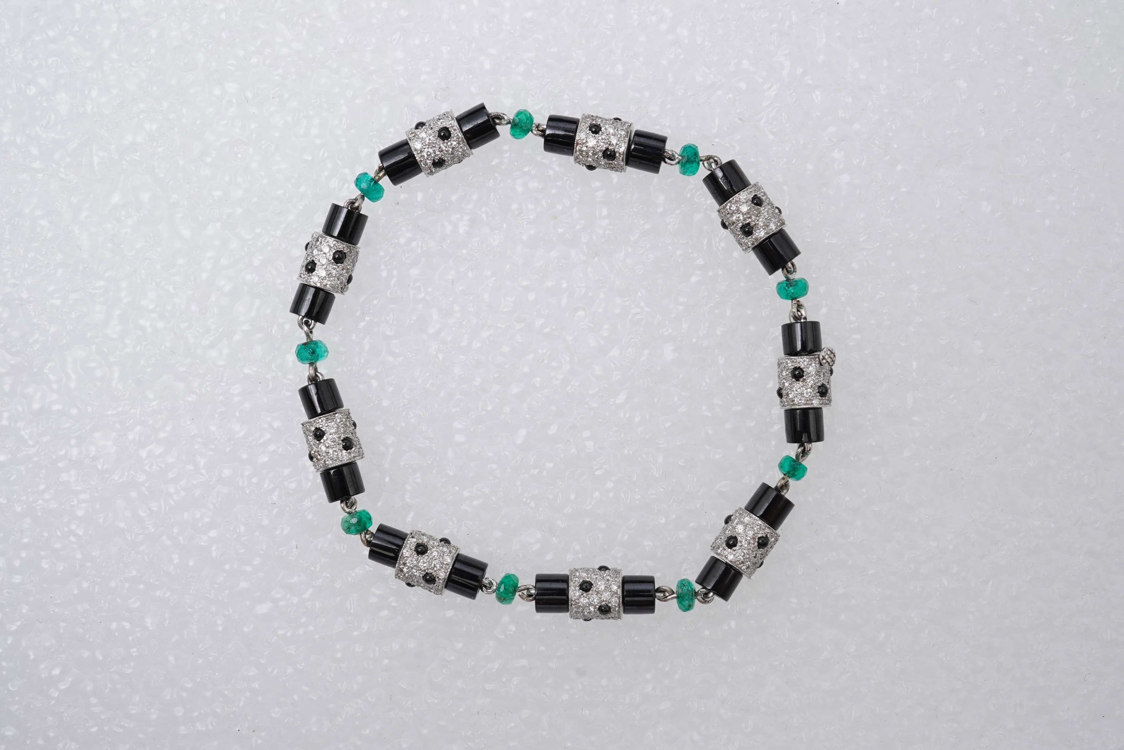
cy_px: 375
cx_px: 562
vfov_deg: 29.9
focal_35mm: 45
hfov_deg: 43.6
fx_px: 1405
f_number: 22
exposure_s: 1/125
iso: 500
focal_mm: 30
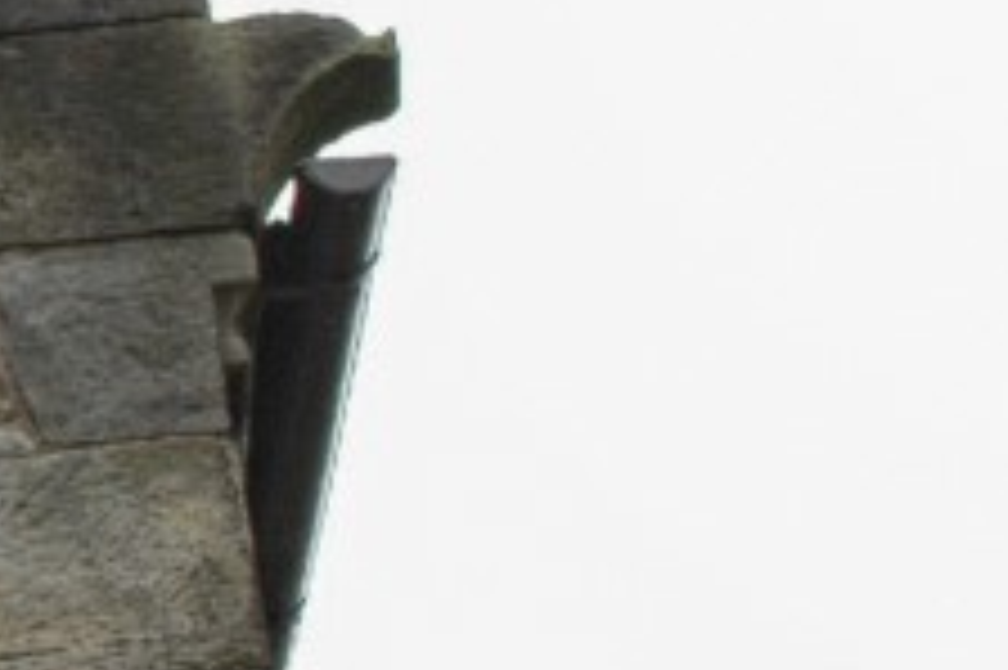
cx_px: -2074
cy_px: 292
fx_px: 8215
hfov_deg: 6.4
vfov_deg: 4.7
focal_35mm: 294
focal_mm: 27
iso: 200
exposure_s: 1/250
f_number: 8
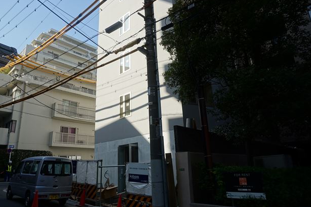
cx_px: 150
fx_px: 216
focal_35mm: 25
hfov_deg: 71.5
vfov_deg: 51.3
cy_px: 104
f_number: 8
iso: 100
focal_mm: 16
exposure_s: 1/125
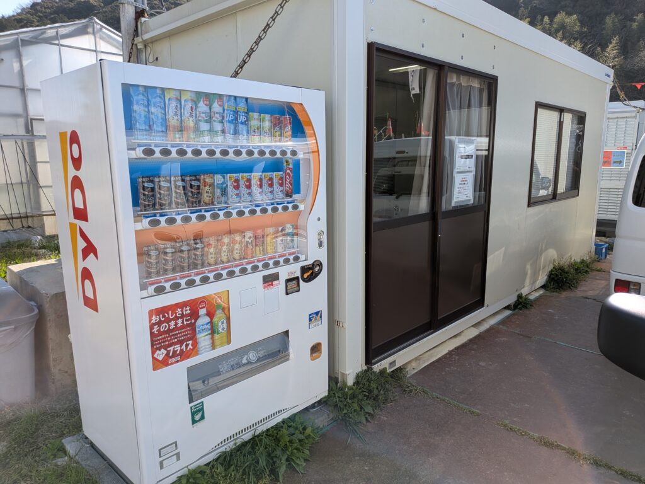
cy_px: 242
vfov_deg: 56.8
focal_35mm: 24
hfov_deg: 71.6
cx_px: 322
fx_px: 447
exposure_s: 1/962
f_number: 1.7
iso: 30
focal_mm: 4.53
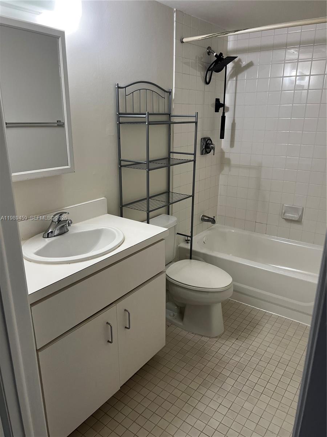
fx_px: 327
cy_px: 218
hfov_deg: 53.1
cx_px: 164
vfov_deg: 67.3
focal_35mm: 26
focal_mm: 5.7
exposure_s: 1/120
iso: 125
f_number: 1.5
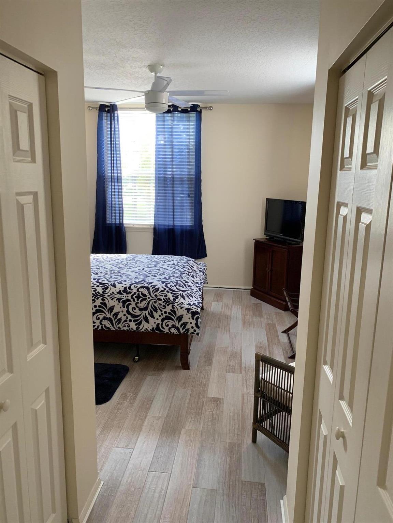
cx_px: 196
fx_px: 394
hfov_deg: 53.1
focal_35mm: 26
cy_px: 262
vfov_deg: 67.3
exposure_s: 1/93
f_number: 1.8
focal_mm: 4.25
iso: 100
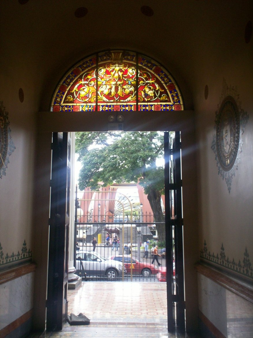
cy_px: 169
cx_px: 126
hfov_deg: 39.7
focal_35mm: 36
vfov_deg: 51.4
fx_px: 351
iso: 100
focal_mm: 6
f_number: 4.5
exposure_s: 1/66.5
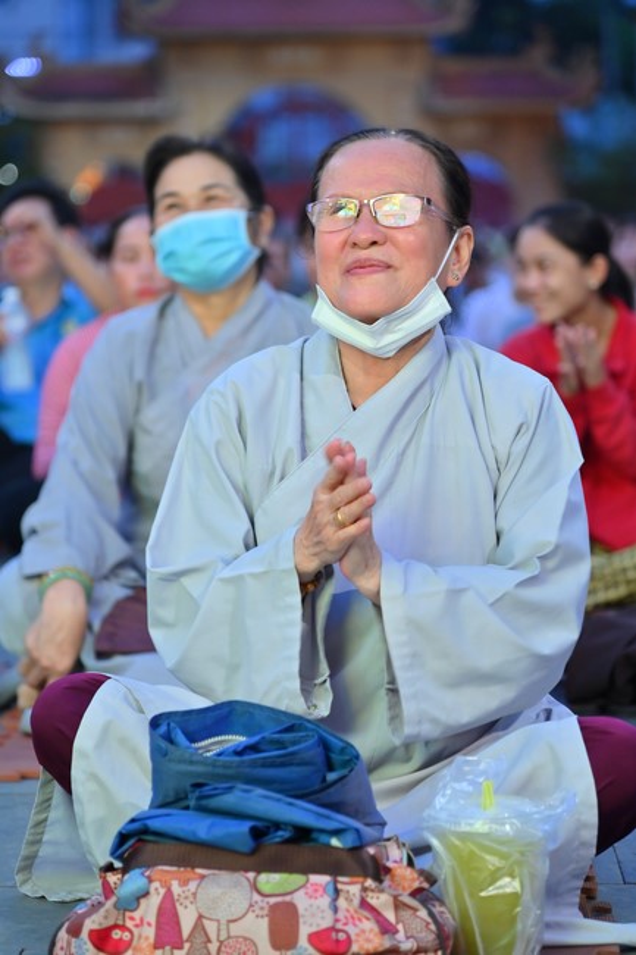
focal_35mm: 120
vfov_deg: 17.1
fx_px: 3181
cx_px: 318
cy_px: 478
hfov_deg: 11.4
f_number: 4
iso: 1250
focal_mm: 120
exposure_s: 1/100
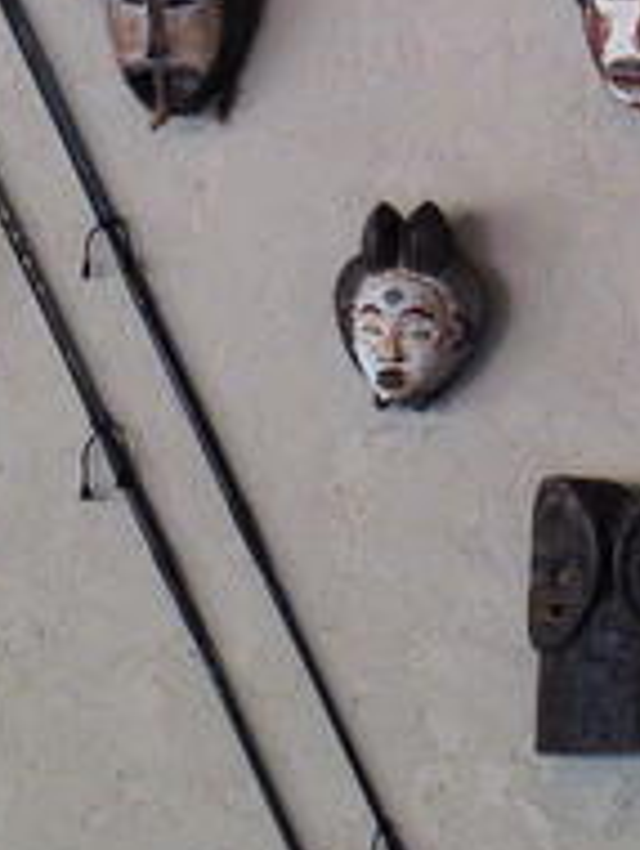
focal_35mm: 265
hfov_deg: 5.6
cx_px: 515
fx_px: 6518
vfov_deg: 7.5
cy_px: 452
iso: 400
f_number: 2.8
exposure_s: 1/80
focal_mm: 24
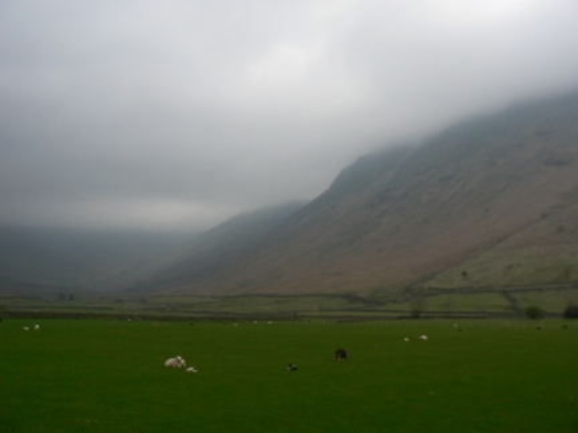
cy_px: 216
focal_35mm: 36
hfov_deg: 51.4
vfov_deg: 39.7
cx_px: 289
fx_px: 601
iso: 80
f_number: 4
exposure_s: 1/100
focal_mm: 6
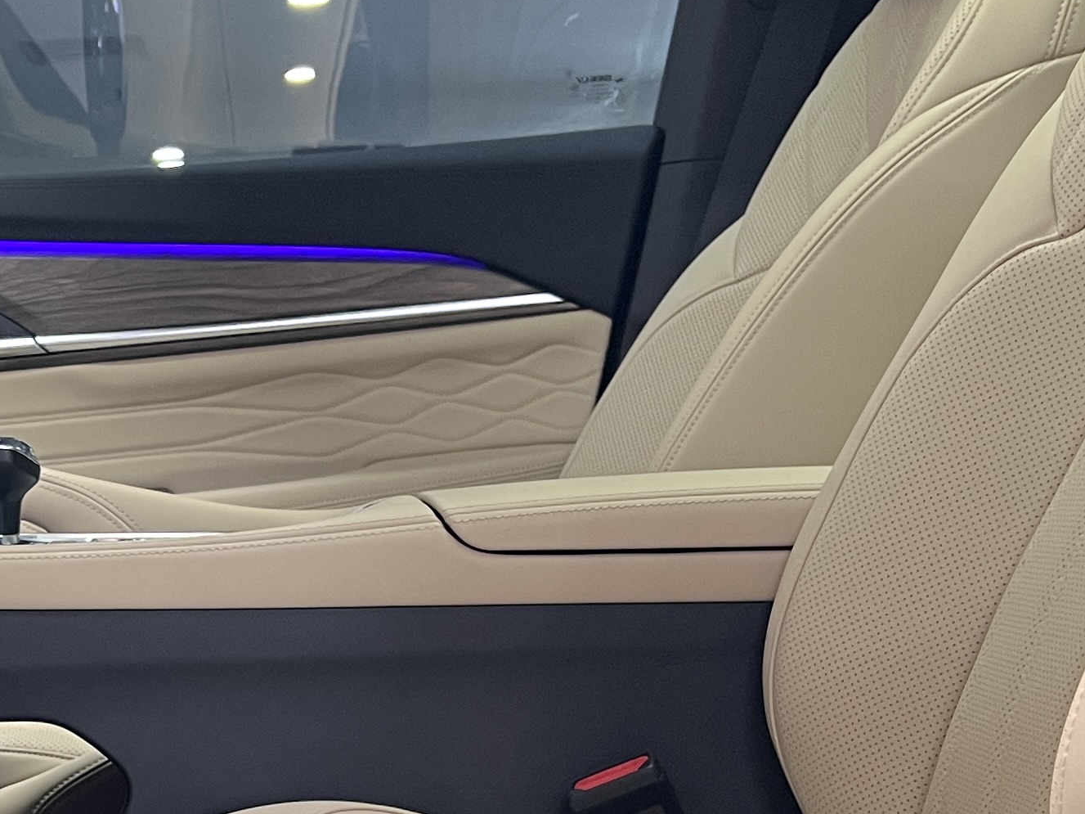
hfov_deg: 23.7
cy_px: 703
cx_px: 20
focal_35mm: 79
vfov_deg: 18.4
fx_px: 2476
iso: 160
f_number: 1.5
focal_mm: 5.7
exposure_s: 1/50
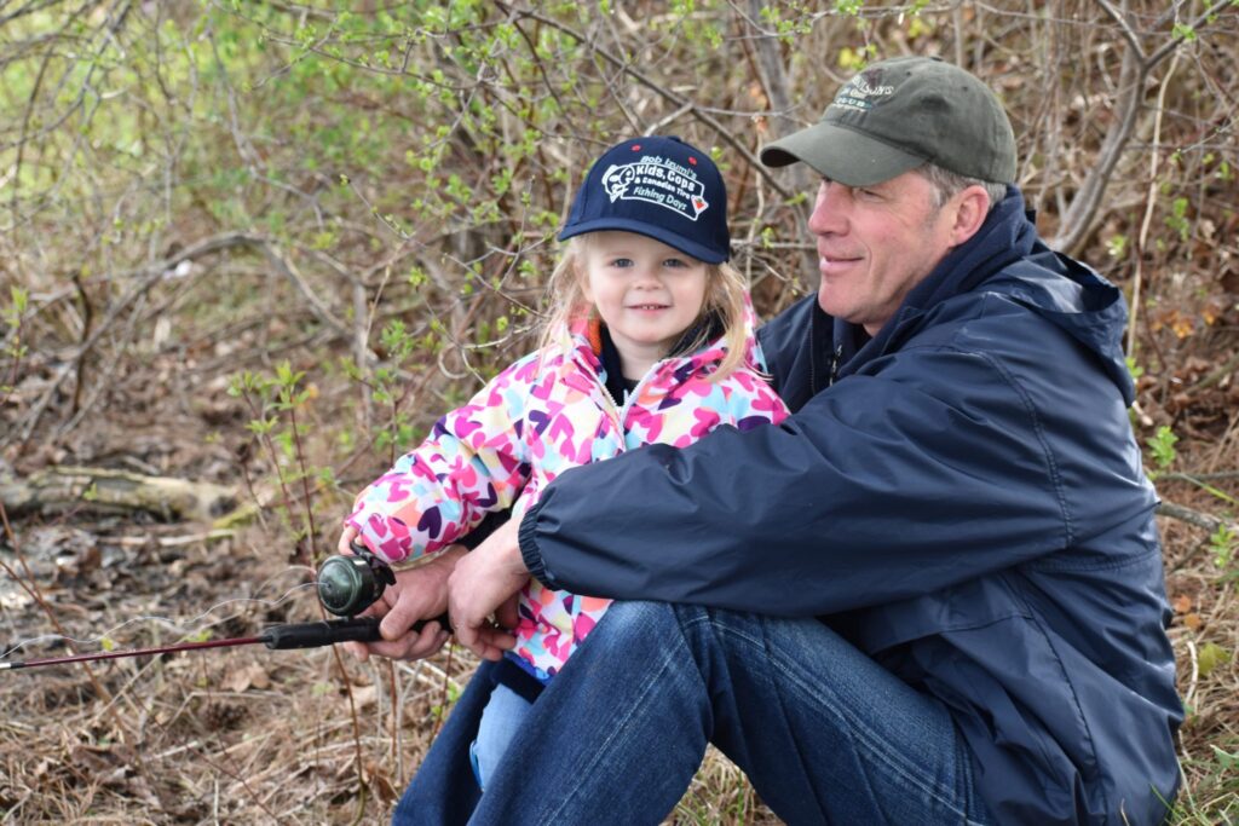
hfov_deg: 18.2
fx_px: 3872
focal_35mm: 112
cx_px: 620
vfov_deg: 12.2
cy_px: 413
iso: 400
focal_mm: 75
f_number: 6.3
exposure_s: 1/160
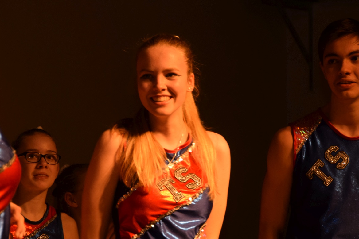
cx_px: 148
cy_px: 146
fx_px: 2799
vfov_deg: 4.9
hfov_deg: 7.3
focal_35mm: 281
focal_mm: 135
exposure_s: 1/60
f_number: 7.1
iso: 800
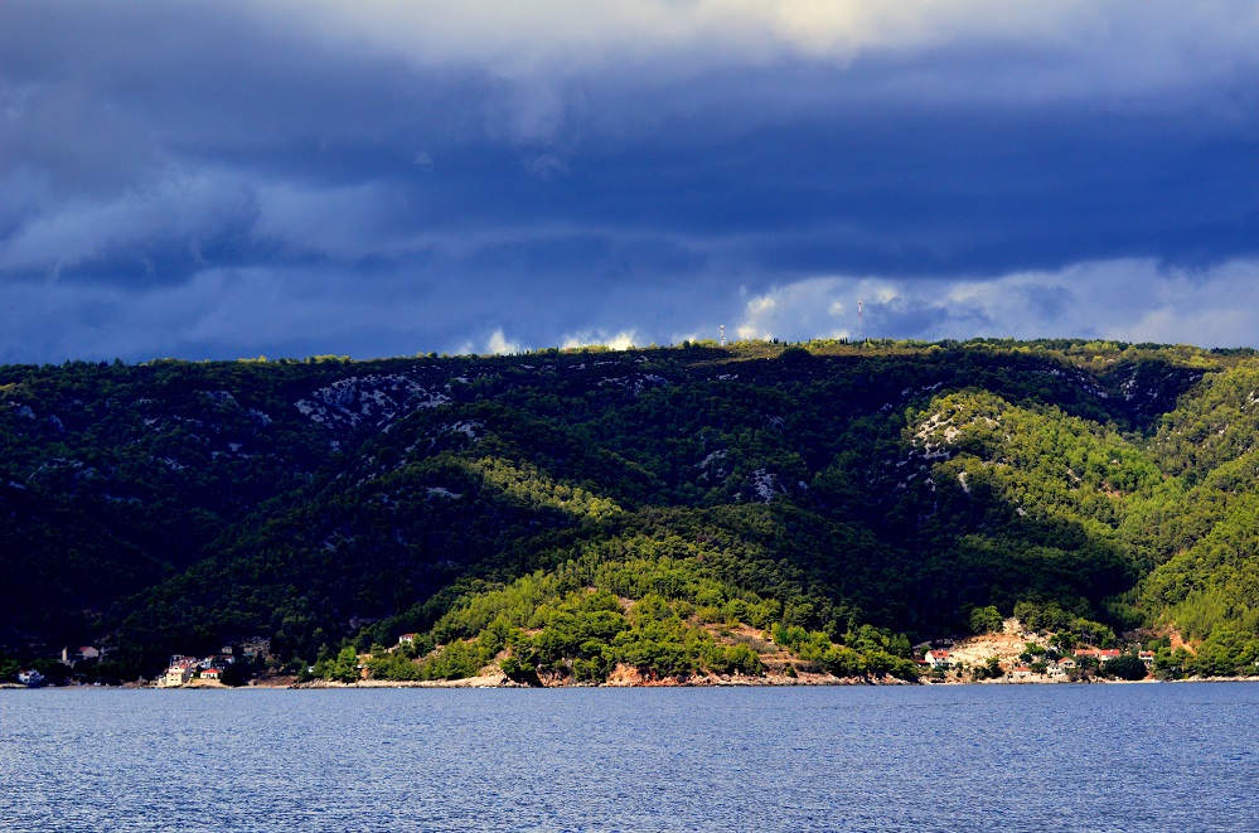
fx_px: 3663
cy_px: 416
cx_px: 630
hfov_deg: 19.5
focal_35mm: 105
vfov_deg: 13.0
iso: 640
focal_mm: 70
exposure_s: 1/3200
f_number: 5
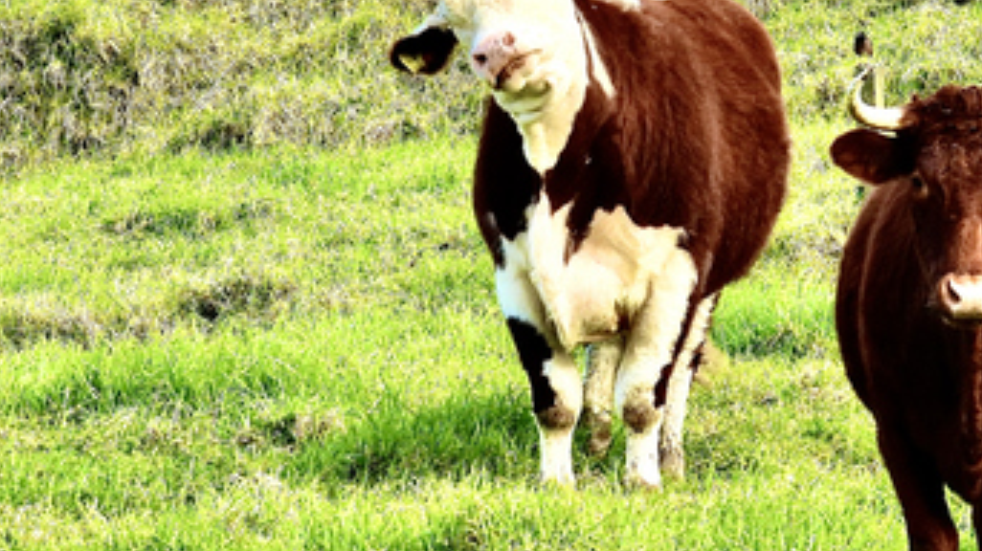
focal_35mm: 566
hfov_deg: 3.8
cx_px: 421
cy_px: 278
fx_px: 14731
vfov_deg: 2.1
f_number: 4.5
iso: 100
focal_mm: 46.4
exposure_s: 1/125
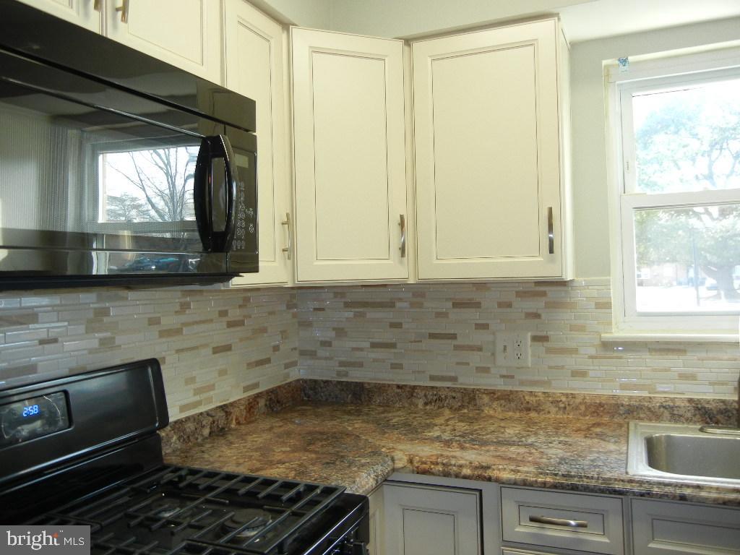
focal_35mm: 30
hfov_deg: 60.0
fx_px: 641
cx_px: 370
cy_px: 278
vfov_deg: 46.8
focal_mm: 5.4
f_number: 3.5
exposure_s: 1/34.6
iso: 160
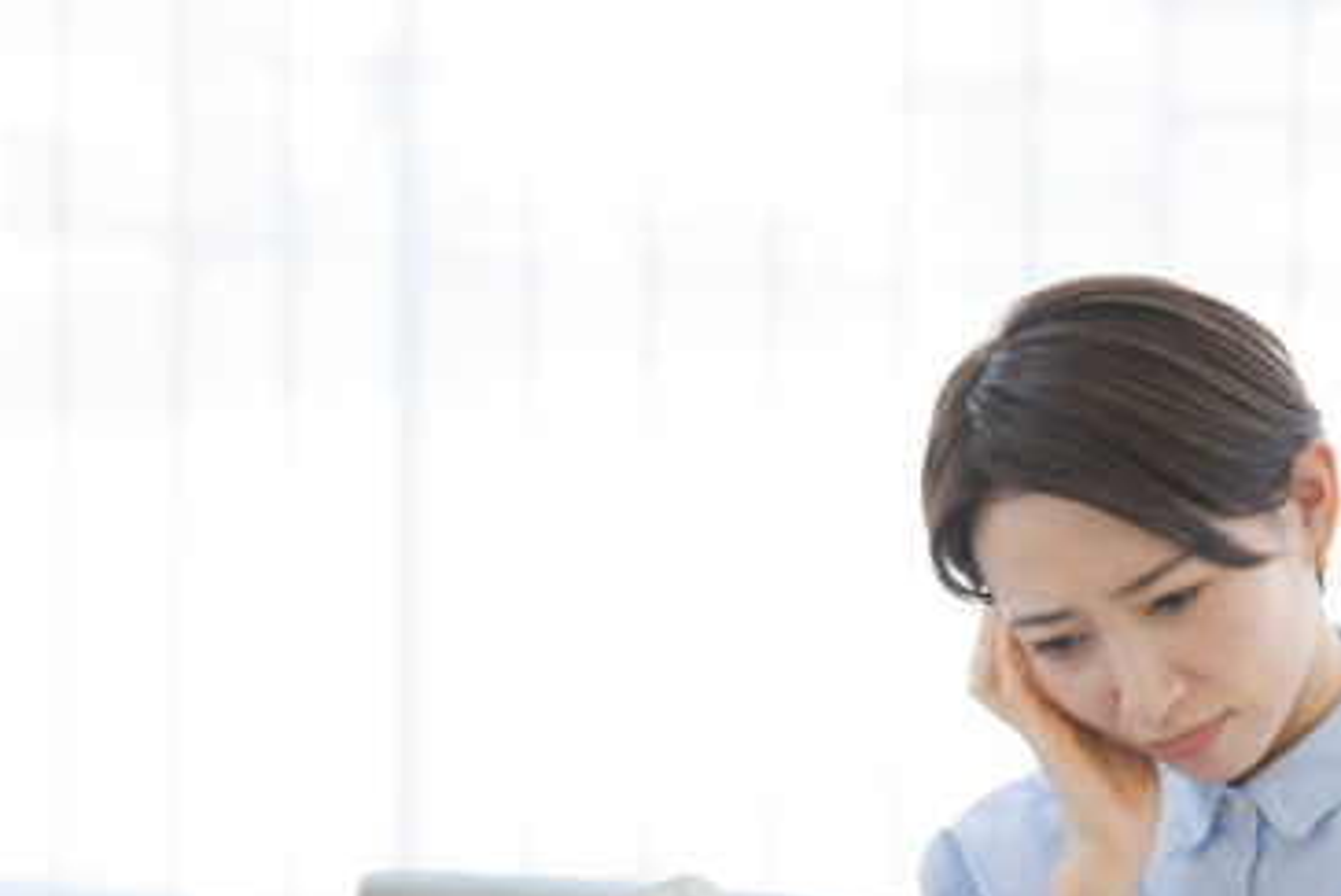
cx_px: 1039
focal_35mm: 241
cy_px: 765
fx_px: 8980
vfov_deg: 5.7
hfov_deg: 8.5
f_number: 3.2
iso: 250
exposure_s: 1/160
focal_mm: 135
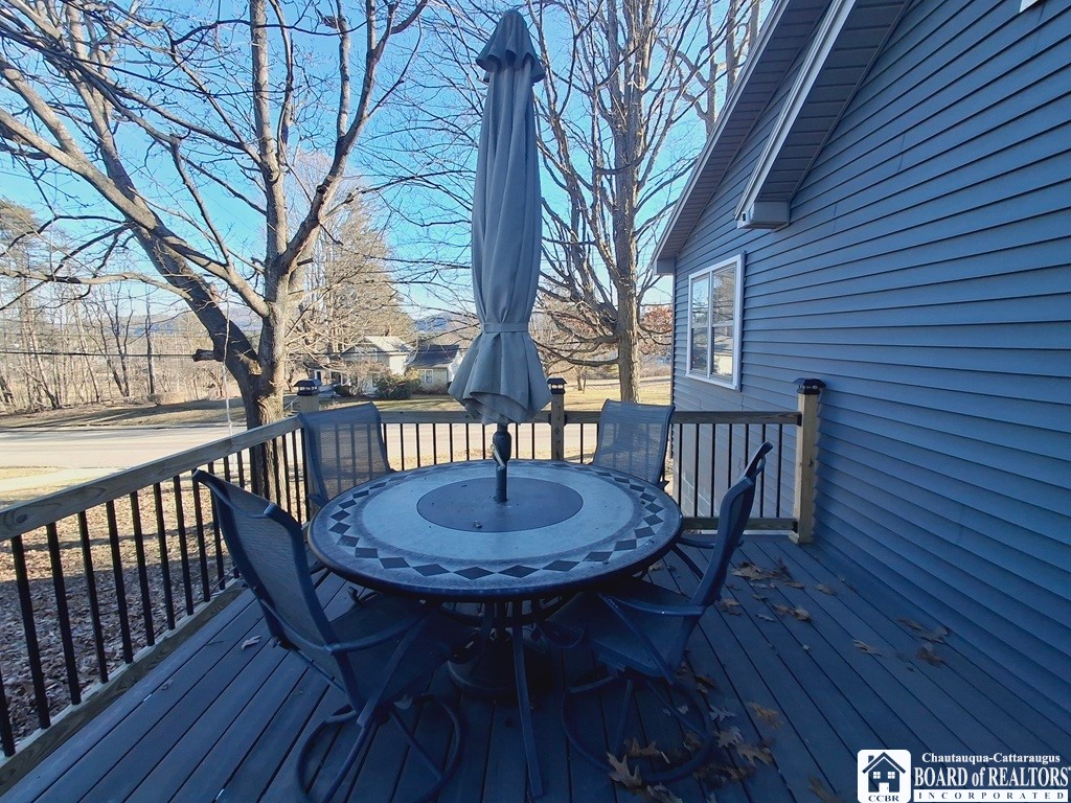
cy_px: 402
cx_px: 536
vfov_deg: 78.1
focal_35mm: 16
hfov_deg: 94.5
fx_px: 495
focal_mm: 1.64
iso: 40
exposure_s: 1/467
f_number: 2.2
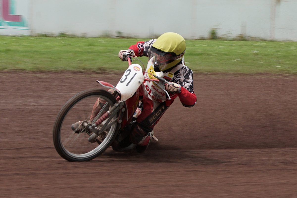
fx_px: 1485
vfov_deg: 7.6
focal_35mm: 180
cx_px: 148
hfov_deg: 11.4
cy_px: 99
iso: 320
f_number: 9
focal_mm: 120
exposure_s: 1/500
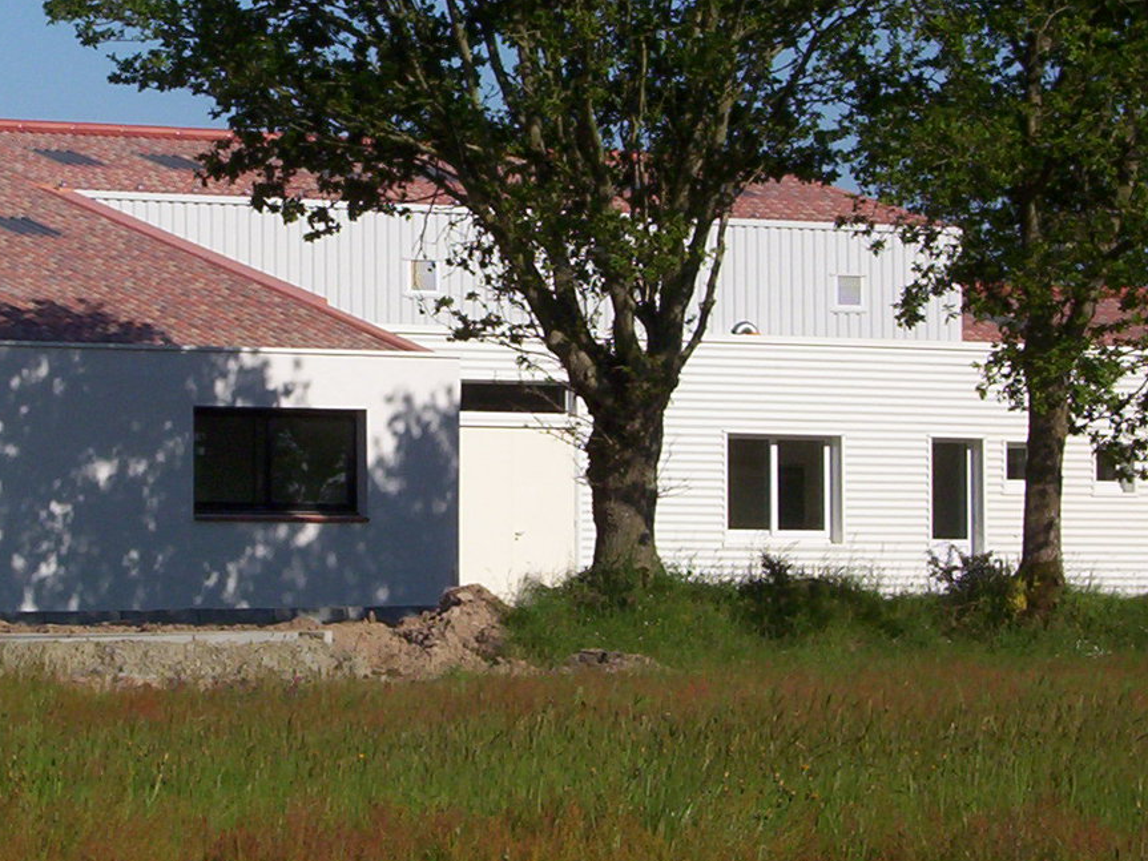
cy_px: 237
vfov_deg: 7.2
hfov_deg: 9.5
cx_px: 192
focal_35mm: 207
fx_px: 6864
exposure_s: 1/410
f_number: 8.71
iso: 100
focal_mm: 16.3
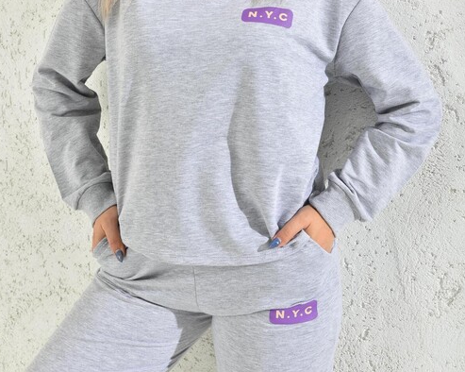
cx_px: 231
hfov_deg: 37.4
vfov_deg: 29.2
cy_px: 48
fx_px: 688
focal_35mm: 50
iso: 100
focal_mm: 35
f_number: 7.1
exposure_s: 1/160
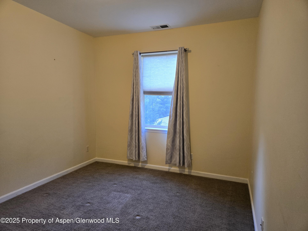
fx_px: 205
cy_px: 116
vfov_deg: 58.9
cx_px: 154
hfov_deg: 73.9
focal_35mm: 23
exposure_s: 1/120
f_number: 1.8
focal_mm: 5.4
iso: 125
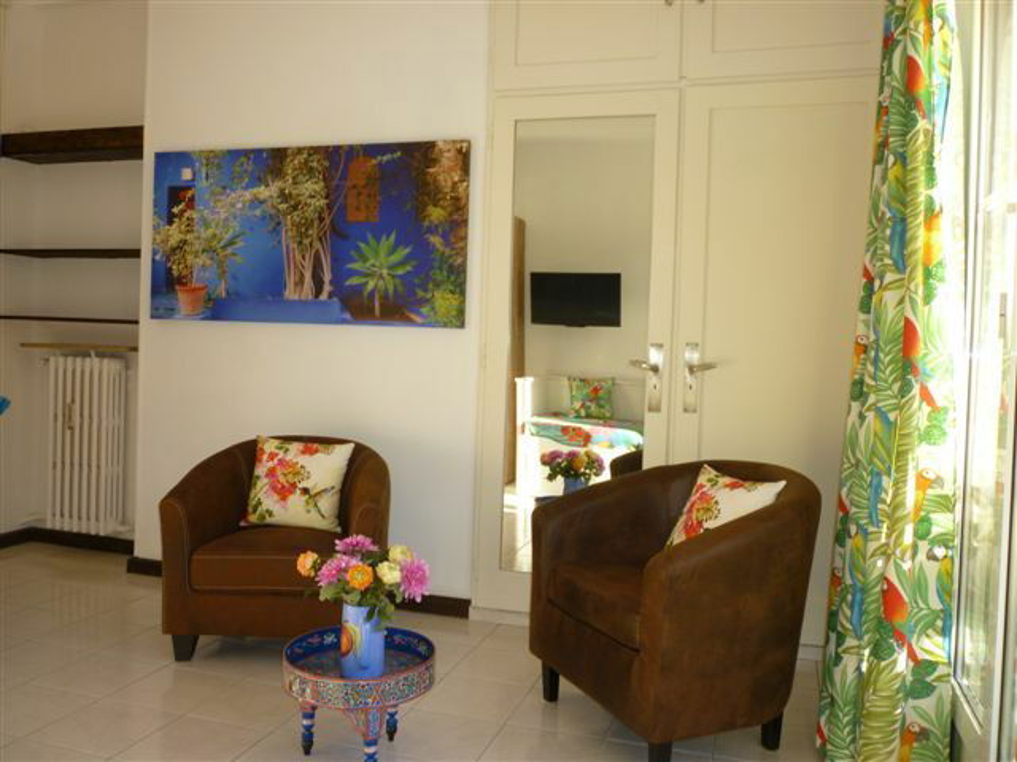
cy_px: 381
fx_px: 852
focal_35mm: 29
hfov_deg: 61.7
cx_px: 508
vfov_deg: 48.2
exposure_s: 1/100
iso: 100
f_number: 3.3
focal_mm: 5.2
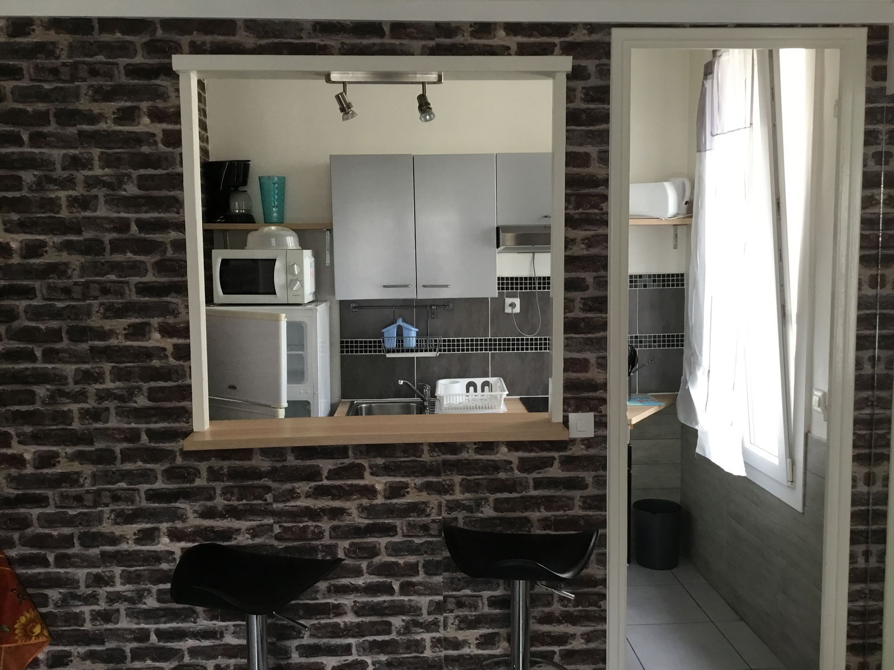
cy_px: 335
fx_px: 801
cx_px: 447
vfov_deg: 45.4
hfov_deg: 58.4
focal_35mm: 31
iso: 50
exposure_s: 1/33
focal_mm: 3.3
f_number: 2.4
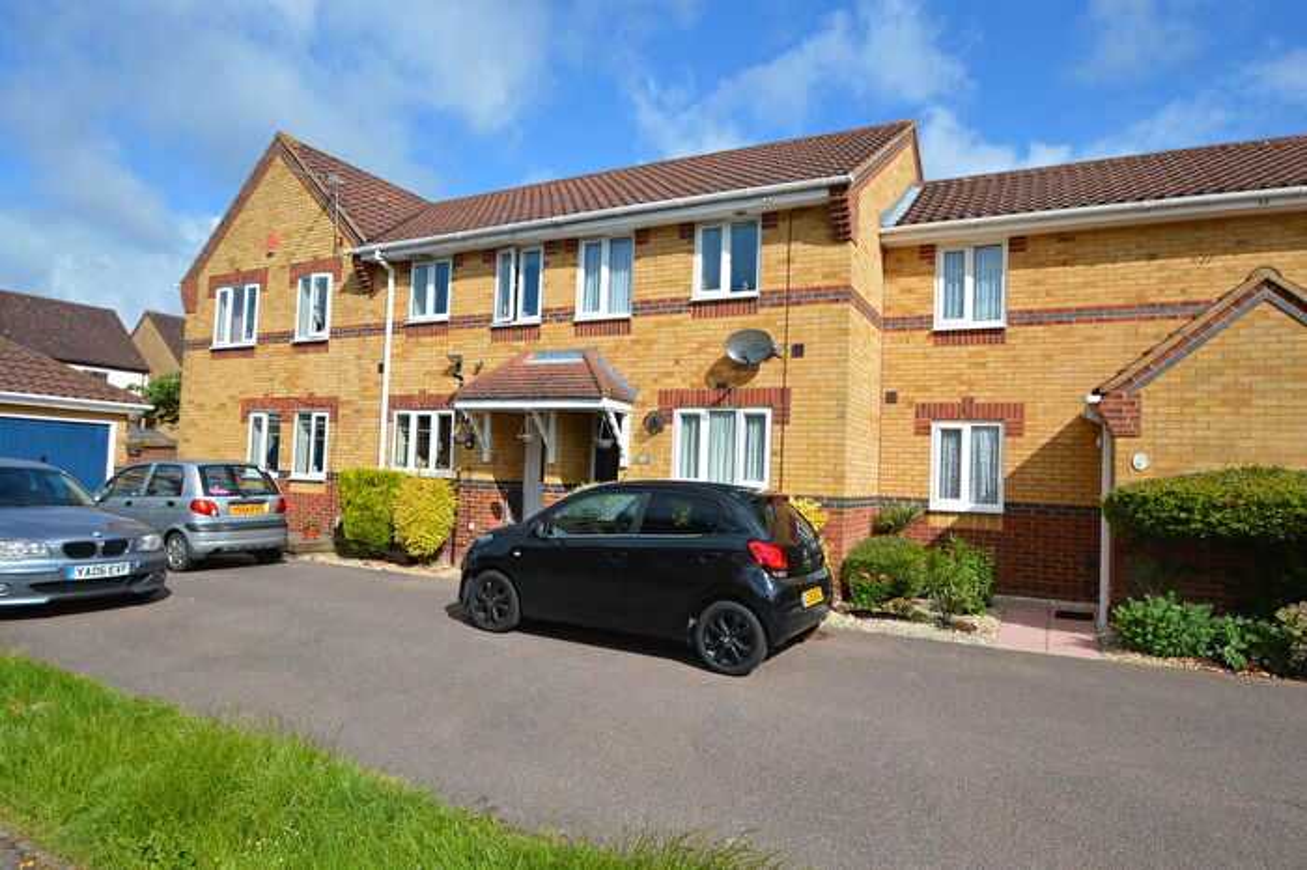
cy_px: 435
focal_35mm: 21
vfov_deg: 59.4
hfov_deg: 81.2
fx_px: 762
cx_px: 654
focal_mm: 14
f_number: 8
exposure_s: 1/250
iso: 100
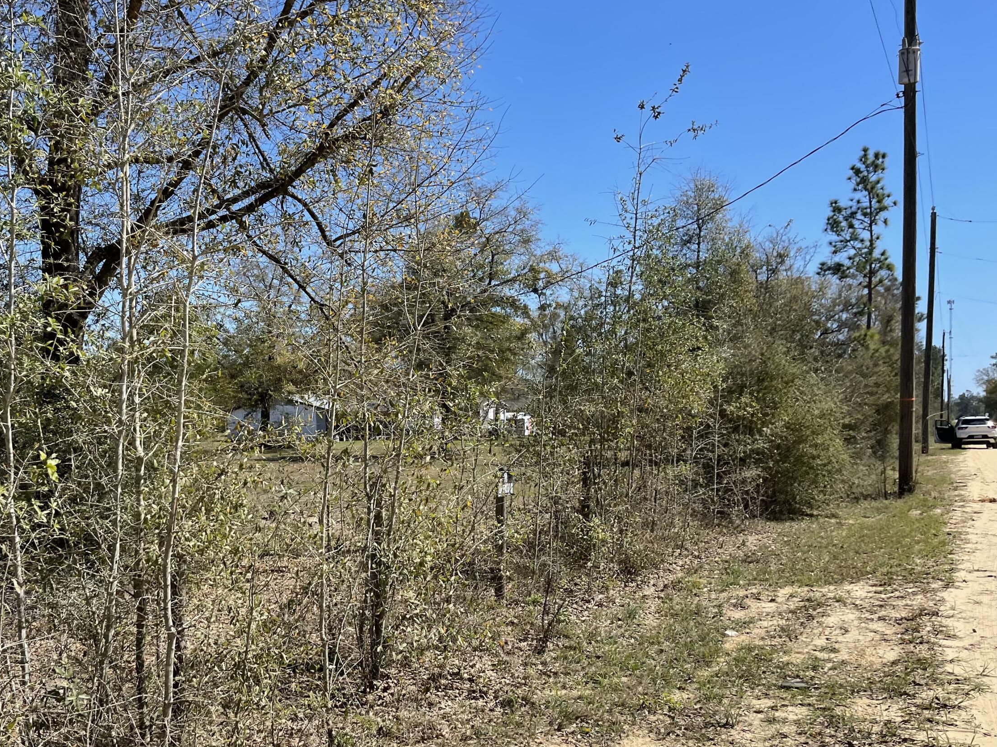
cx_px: 320
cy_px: 457
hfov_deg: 52.8
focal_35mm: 34
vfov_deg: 41.5
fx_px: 979
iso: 32
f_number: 1.6
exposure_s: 1/3788
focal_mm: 5.1
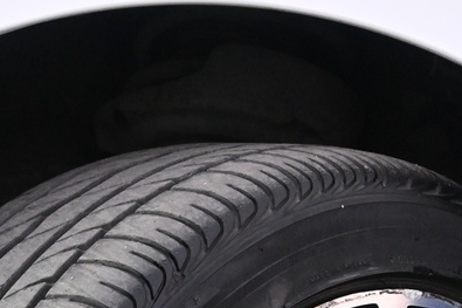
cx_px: 232
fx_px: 1540
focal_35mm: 120
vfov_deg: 10.6
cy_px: 591
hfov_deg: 17.1
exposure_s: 1/60
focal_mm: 19.5
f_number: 4
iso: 2500
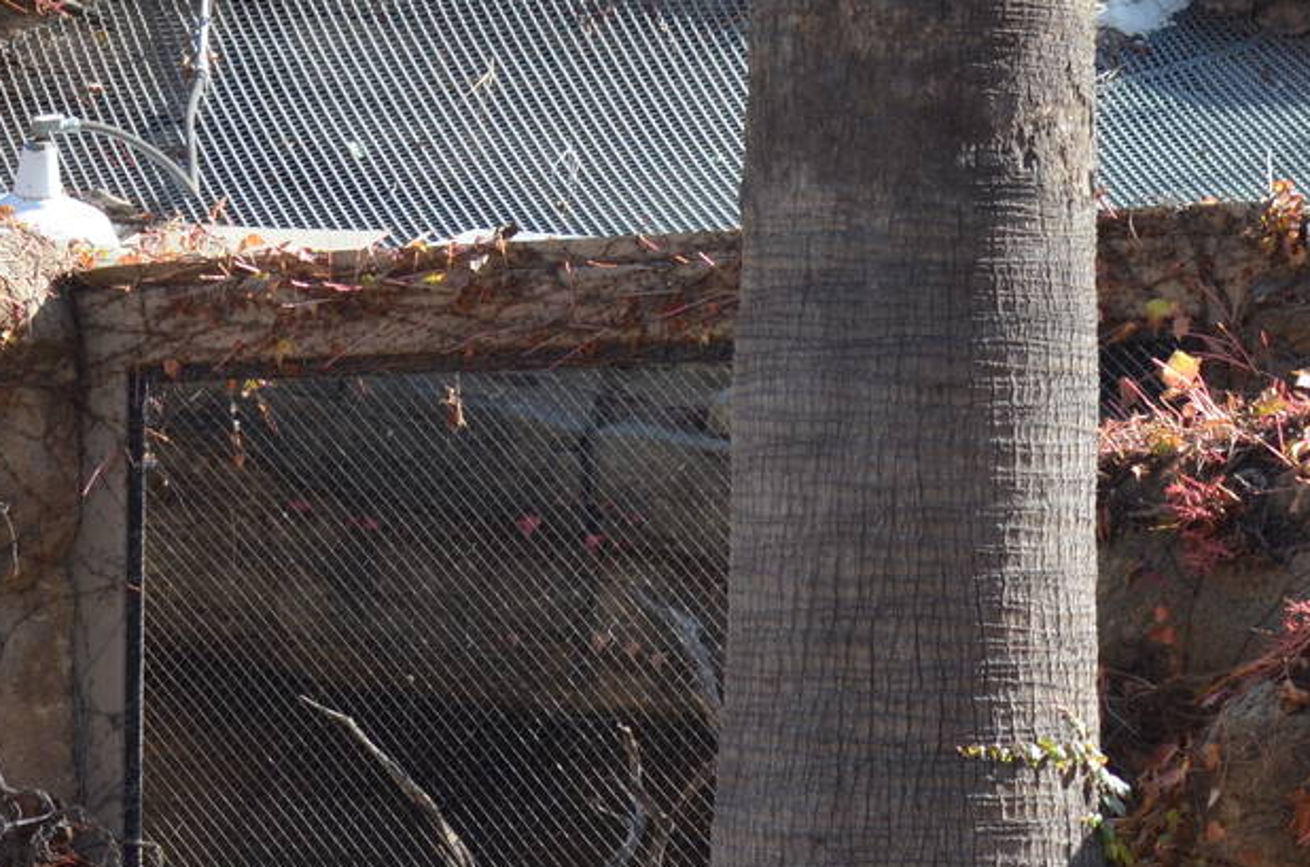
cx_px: 481
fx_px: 9875
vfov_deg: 5.0
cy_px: 647
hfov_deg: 7.6
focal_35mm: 272
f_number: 5.6
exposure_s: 1/500
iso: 400
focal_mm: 70
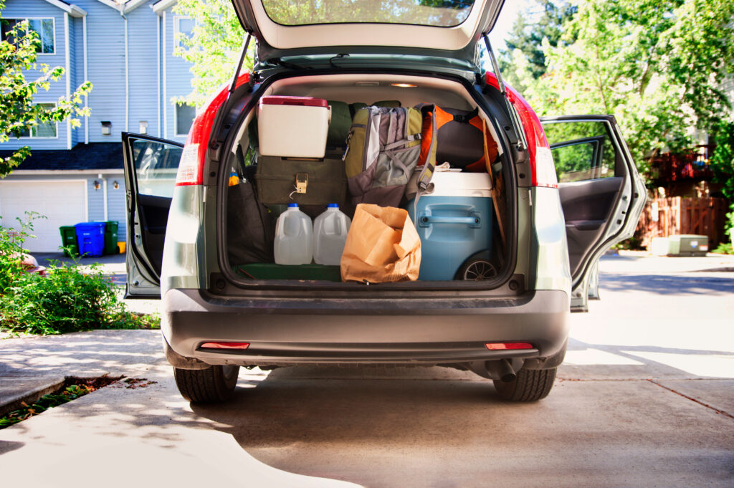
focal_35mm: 31
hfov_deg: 60.3
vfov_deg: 42.3
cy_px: 244
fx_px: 632
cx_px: 367
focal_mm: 31
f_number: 3.2
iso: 200
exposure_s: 1/200
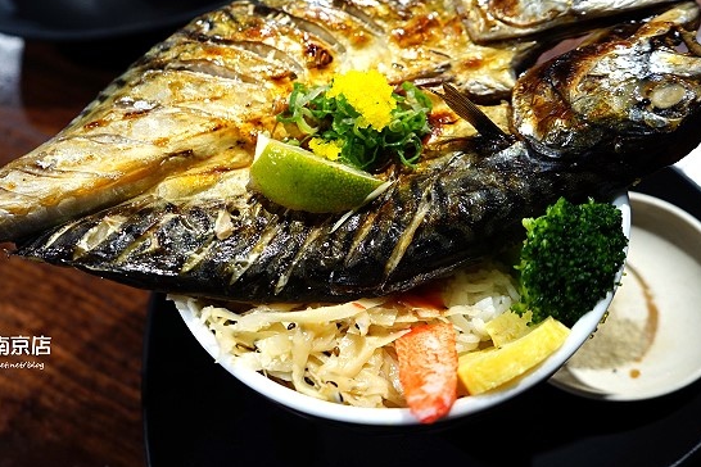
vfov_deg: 32.5
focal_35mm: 41
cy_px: 187
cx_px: 286
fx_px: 798
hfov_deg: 47.2
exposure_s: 1/60
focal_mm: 28
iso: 640
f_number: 3.5
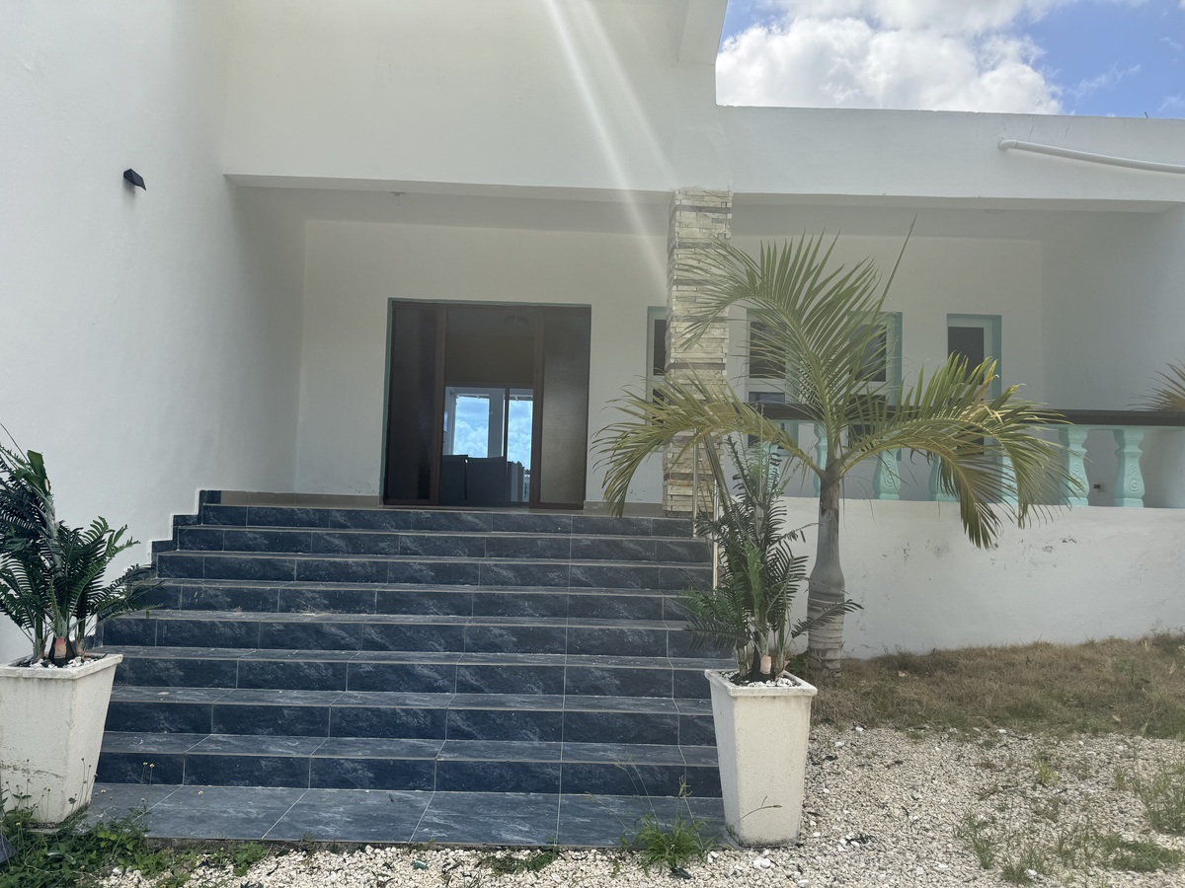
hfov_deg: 71.6
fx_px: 822
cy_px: 444
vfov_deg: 56.8
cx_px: 592
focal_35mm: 24
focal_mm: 6.76
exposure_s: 1/2959
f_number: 1.78
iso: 80
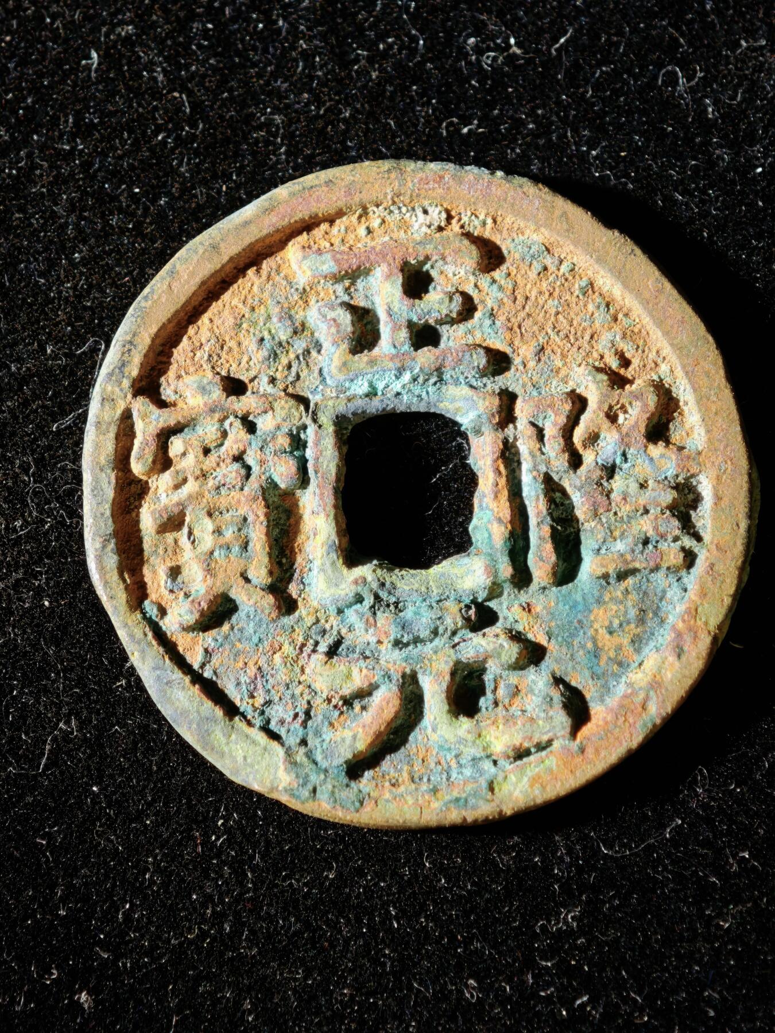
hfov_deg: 13.8
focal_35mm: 107
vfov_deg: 18.4
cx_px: 388
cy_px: 516
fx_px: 3194
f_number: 2
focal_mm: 9
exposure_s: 1/100
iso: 400
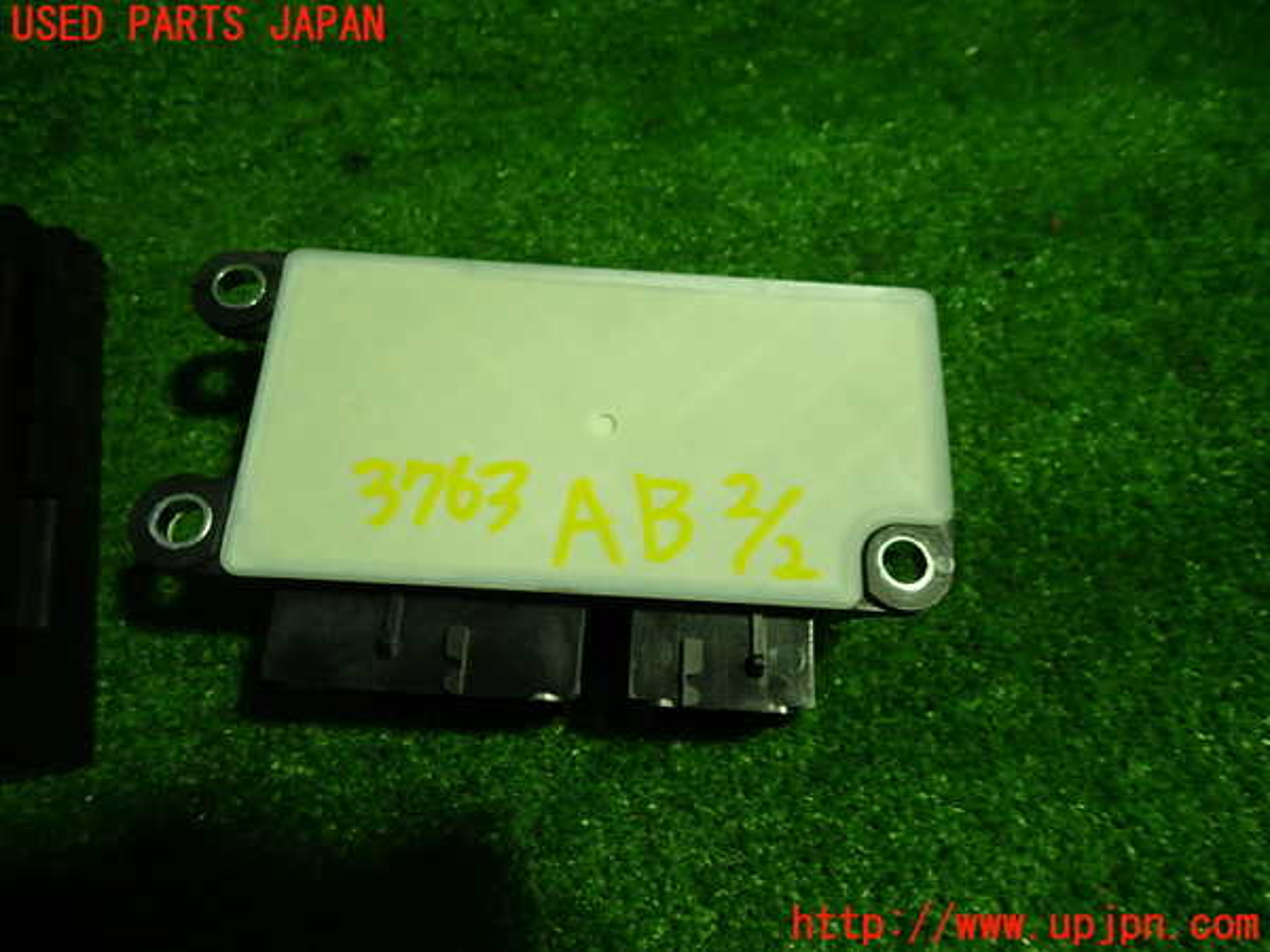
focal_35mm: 25
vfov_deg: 54.9
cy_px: 476
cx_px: 635
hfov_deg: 69.4
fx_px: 917
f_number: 2
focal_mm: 4.5
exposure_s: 1/60
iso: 125
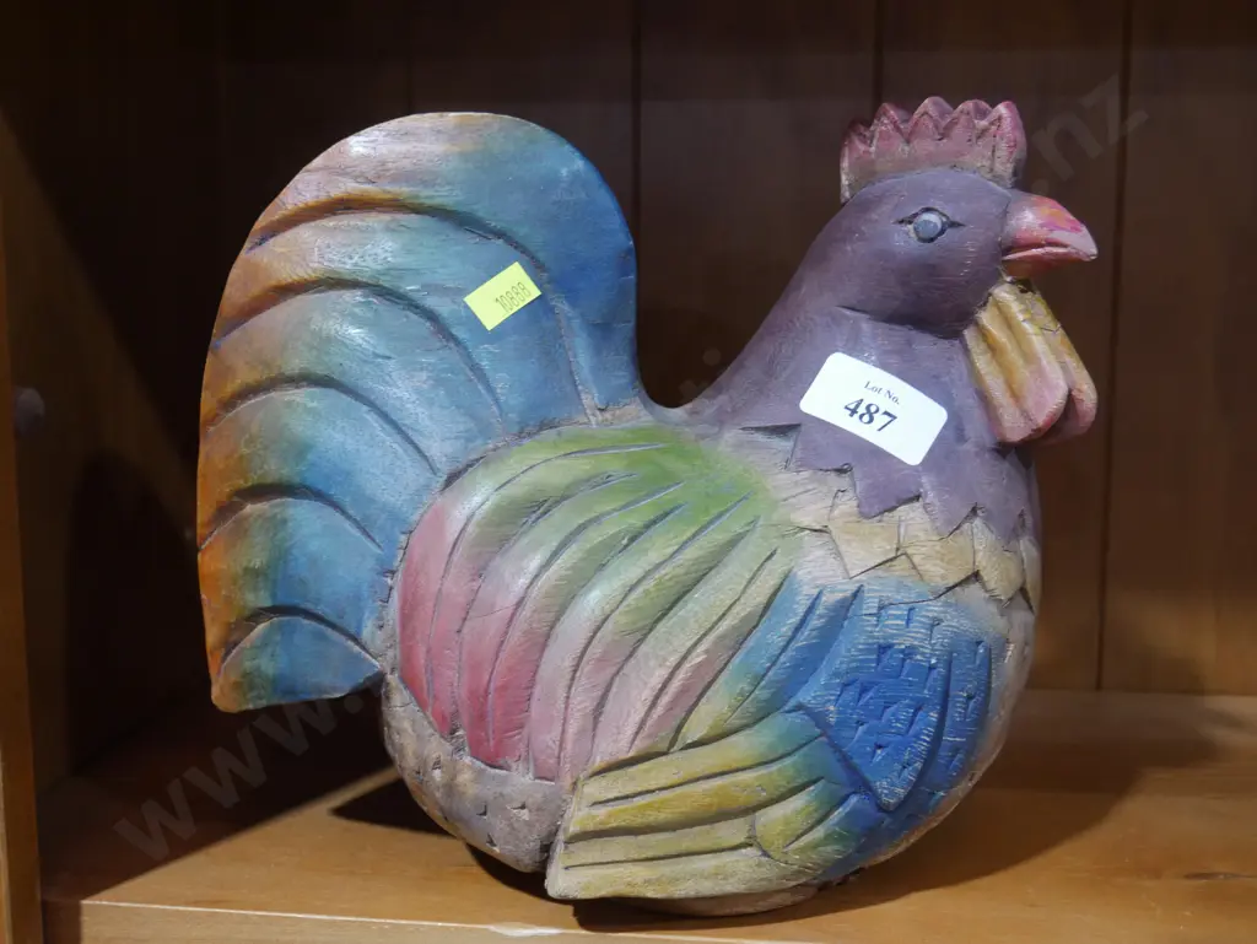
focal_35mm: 40
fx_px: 1453
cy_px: 472
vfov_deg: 36.0
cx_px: 628
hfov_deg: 46.8
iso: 1250
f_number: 4.4
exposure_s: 1/60
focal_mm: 20
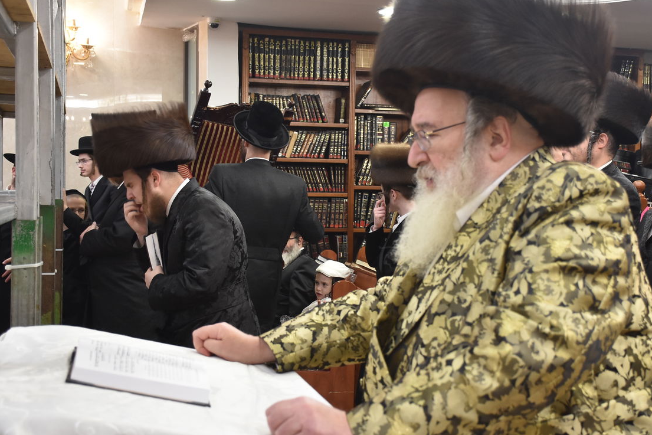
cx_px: 384
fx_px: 1032
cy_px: 235
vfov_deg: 23.8
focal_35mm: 57
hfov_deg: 35.0
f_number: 5.6
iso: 1000
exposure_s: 1/60
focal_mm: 30
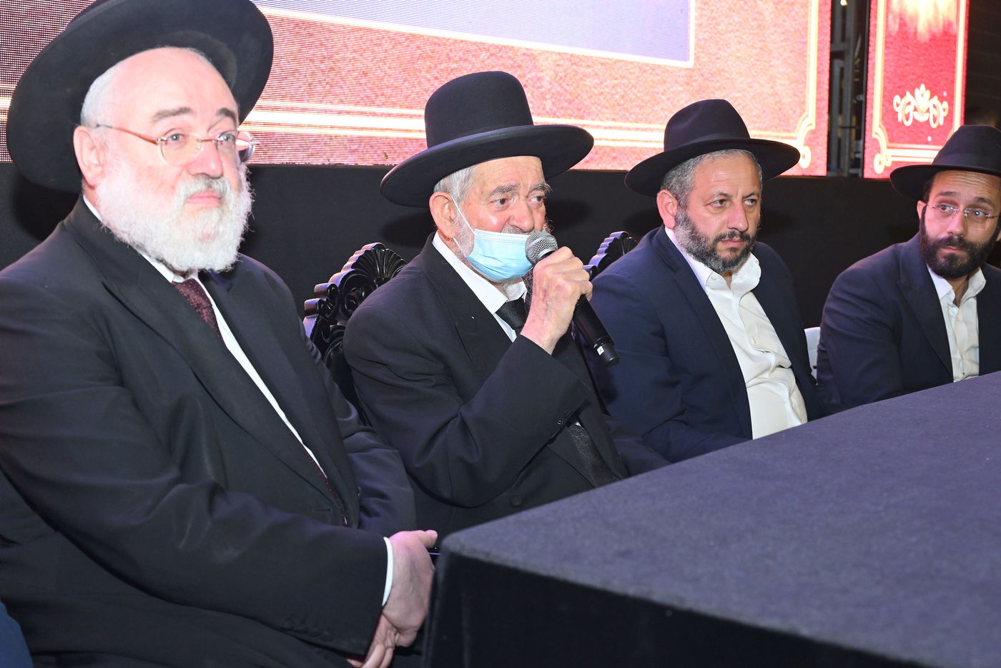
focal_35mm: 39
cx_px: 500
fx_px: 1085
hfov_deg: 49.5
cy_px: 334
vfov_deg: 34.2
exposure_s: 1/125
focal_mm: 39
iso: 1250
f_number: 4.5
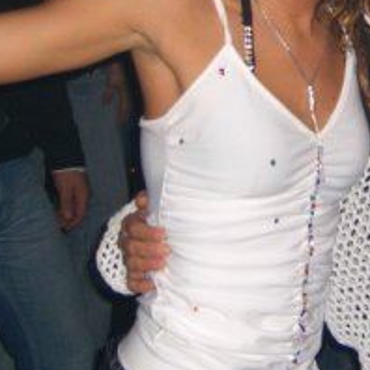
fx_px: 1487
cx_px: 404
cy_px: 69
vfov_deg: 14.1
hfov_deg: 13.9
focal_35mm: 123
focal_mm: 9.5
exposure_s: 1/60
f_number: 3.1
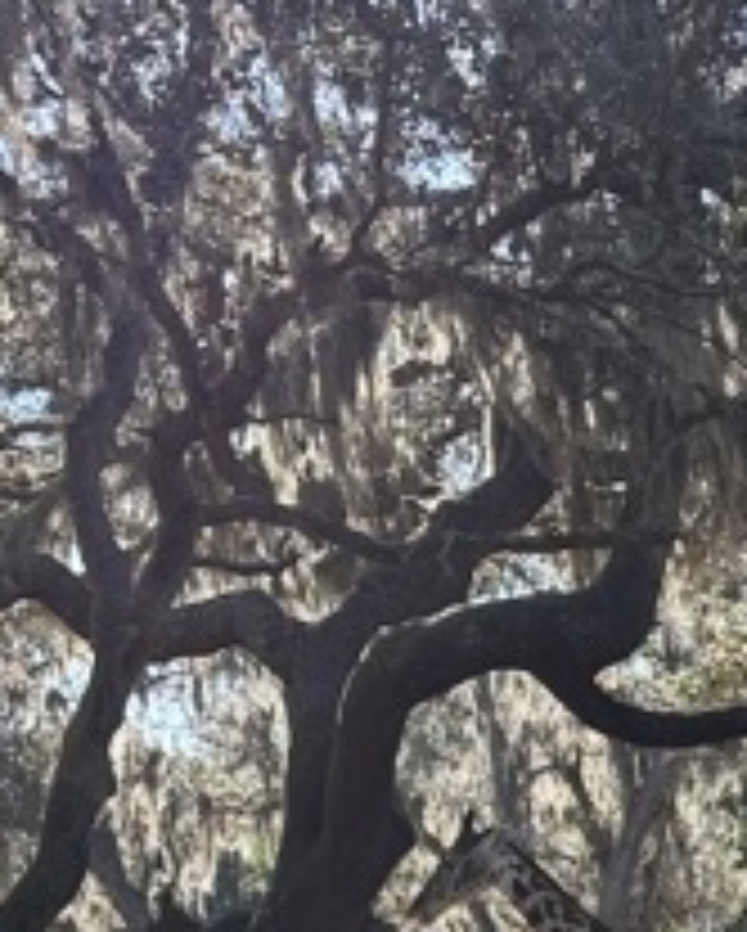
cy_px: 964
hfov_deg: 9.6
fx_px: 4332
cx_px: 1076
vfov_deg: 12.1
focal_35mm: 157
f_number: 1.6
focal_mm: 5.96
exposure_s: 1/495
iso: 32
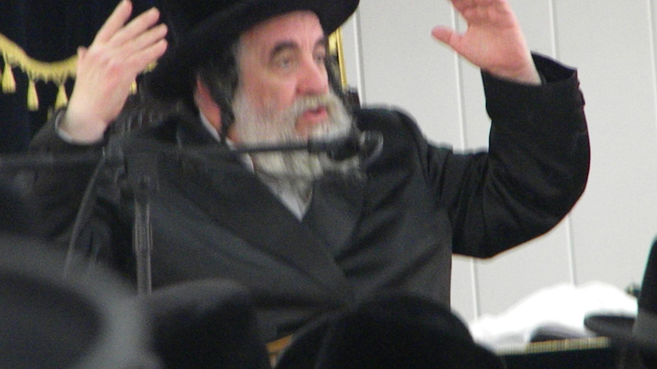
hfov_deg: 5.7
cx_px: 320
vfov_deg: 3.2
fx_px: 6567
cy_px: 150
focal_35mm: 377
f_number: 5.4
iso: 1800
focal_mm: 60.7
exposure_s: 1/62.8
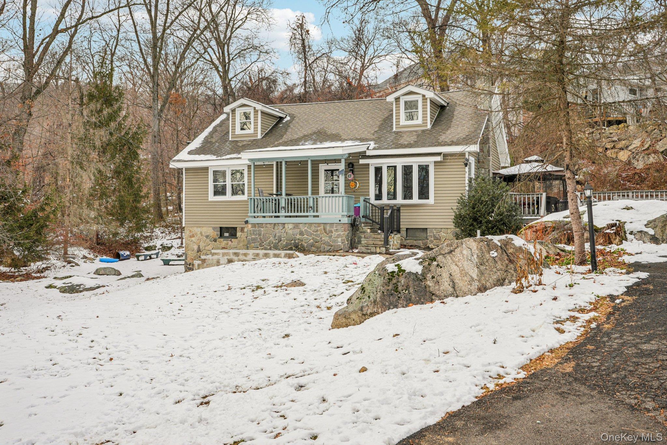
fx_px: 648
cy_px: 222
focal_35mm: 35
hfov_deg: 54.4
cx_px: 334
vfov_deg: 37.8
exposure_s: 1/80
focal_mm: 35
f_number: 8
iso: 100
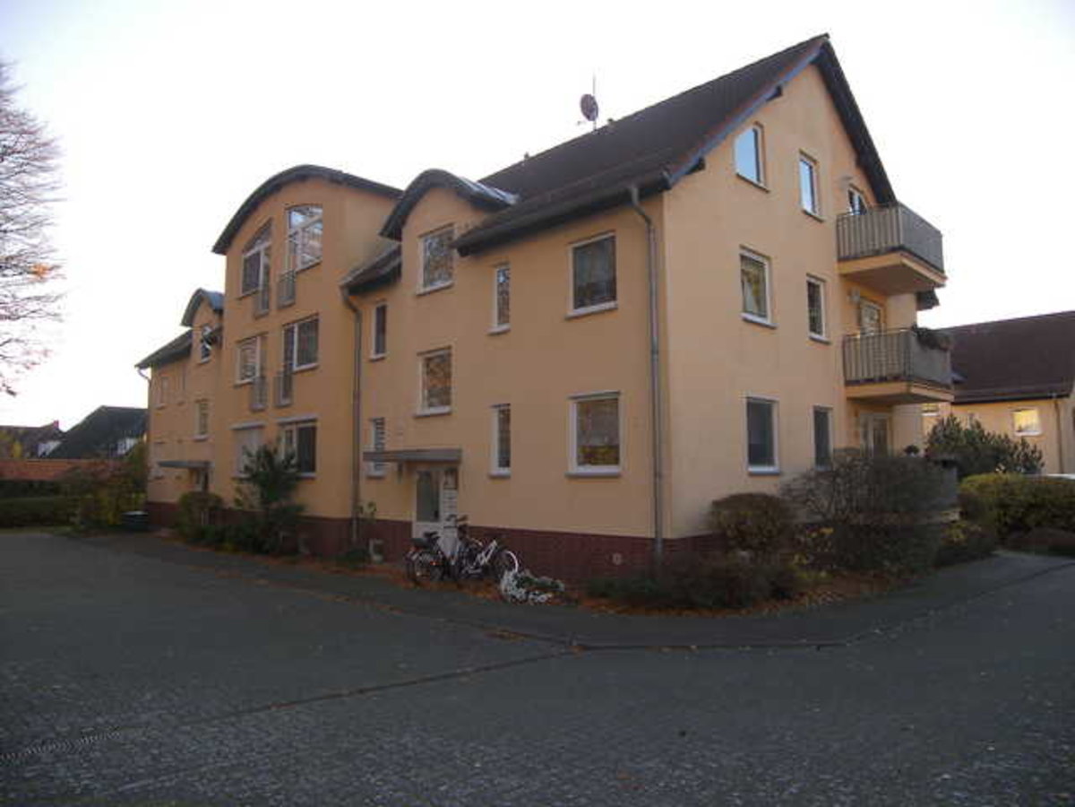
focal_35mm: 24
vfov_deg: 56.8
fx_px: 745
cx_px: 538
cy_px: 404
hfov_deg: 71.6
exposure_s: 1/160
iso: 50
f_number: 2.8
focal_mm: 5
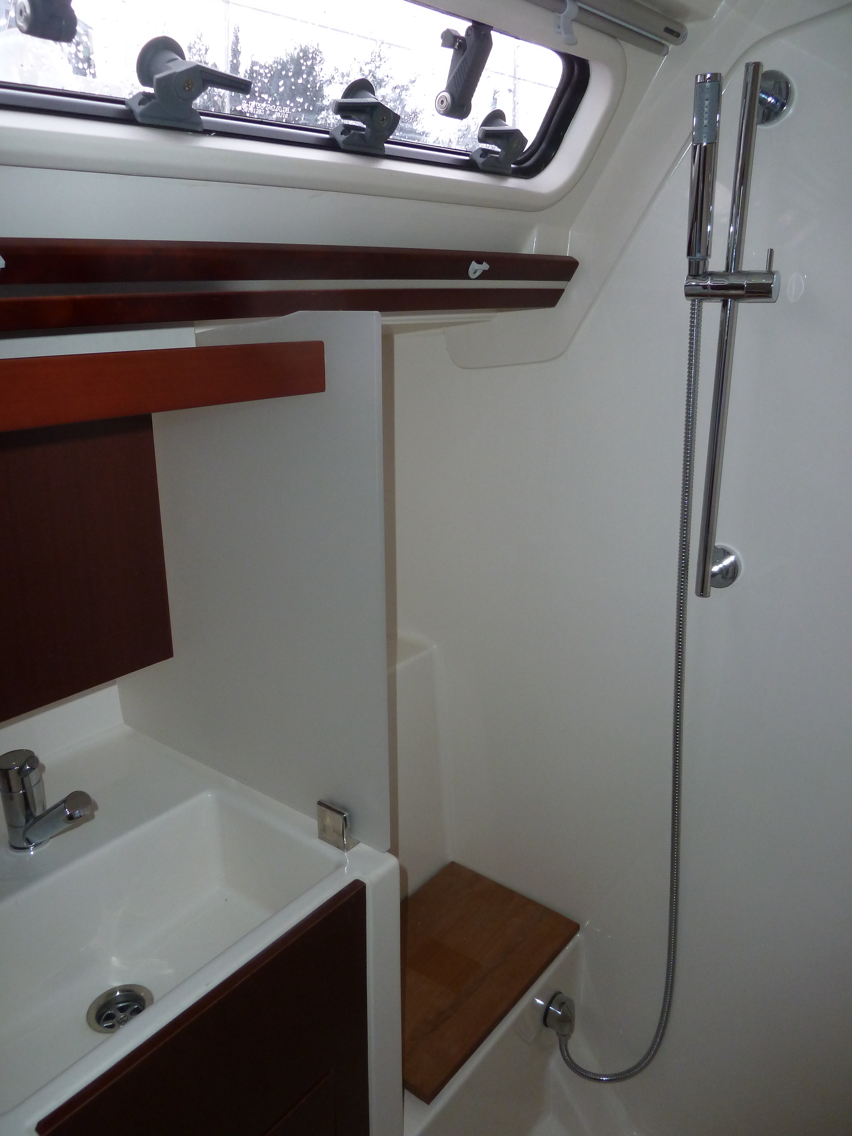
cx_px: 426
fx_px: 820
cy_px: 568
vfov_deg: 69.4
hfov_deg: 54.9
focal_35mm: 25
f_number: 3.3
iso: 200
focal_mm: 4.1
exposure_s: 1/30
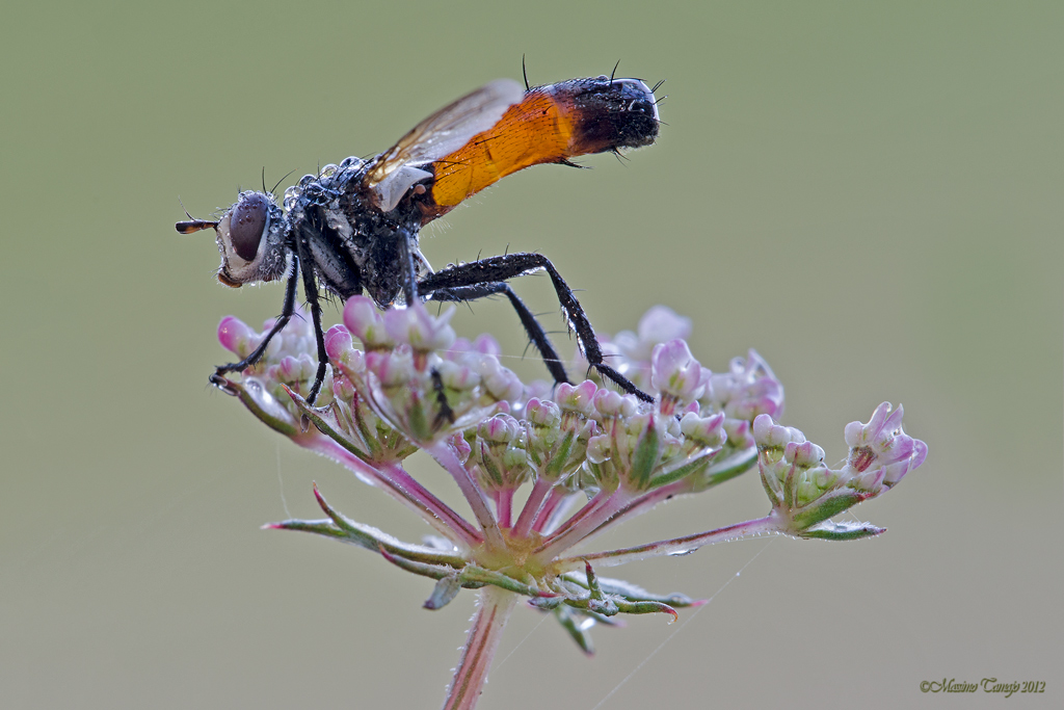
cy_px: 355
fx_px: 7981
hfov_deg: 7.6
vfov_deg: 5.1
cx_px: 532
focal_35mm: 270
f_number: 14
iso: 100
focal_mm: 180
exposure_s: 1/1.67
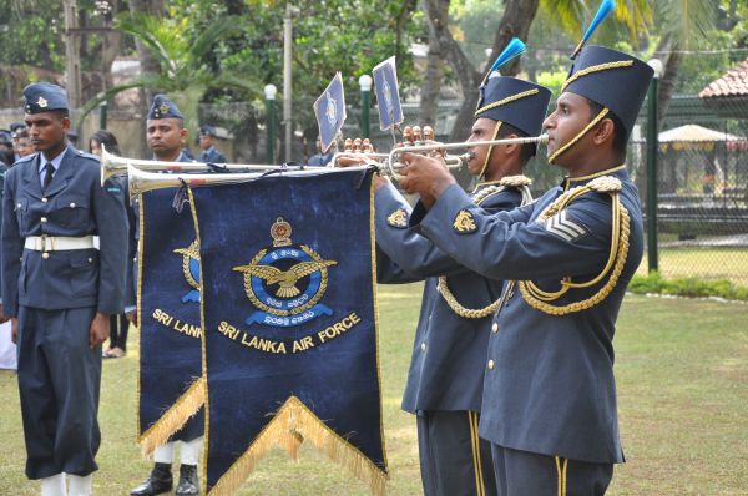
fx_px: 2178
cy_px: 248
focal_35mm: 105
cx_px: 374
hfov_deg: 19.5
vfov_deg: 13.0
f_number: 9
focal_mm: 70
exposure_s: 1/125
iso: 250
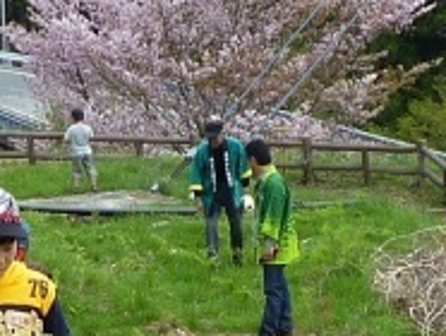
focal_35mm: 189
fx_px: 2438
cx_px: 132
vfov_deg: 7.8
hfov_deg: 10.4
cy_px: 456
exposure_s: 1/400
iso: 80
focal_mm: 4.9
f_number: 2.9
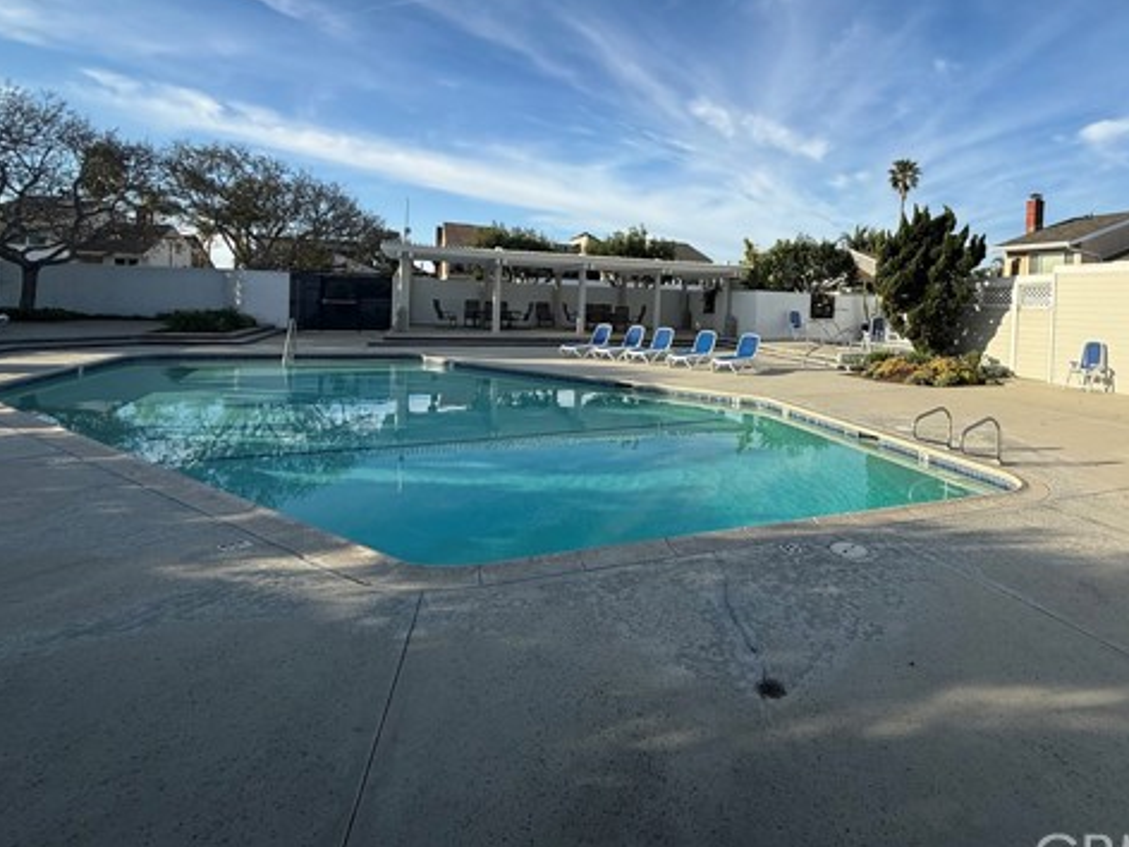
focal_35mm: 19
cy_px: 316
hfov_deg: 82.8
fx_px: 620
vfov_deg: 67.6
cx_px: 715
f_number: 2.2
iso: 50
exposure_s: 1/2165
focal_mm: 2.22
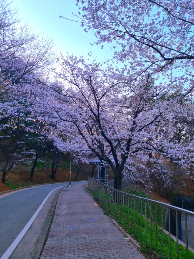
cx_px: 97
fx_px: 194
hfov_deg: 53.1
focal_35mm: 26
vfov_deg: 67.3
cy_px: 130
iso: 50
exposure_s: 1/667
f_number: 1.8
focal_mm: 5.4
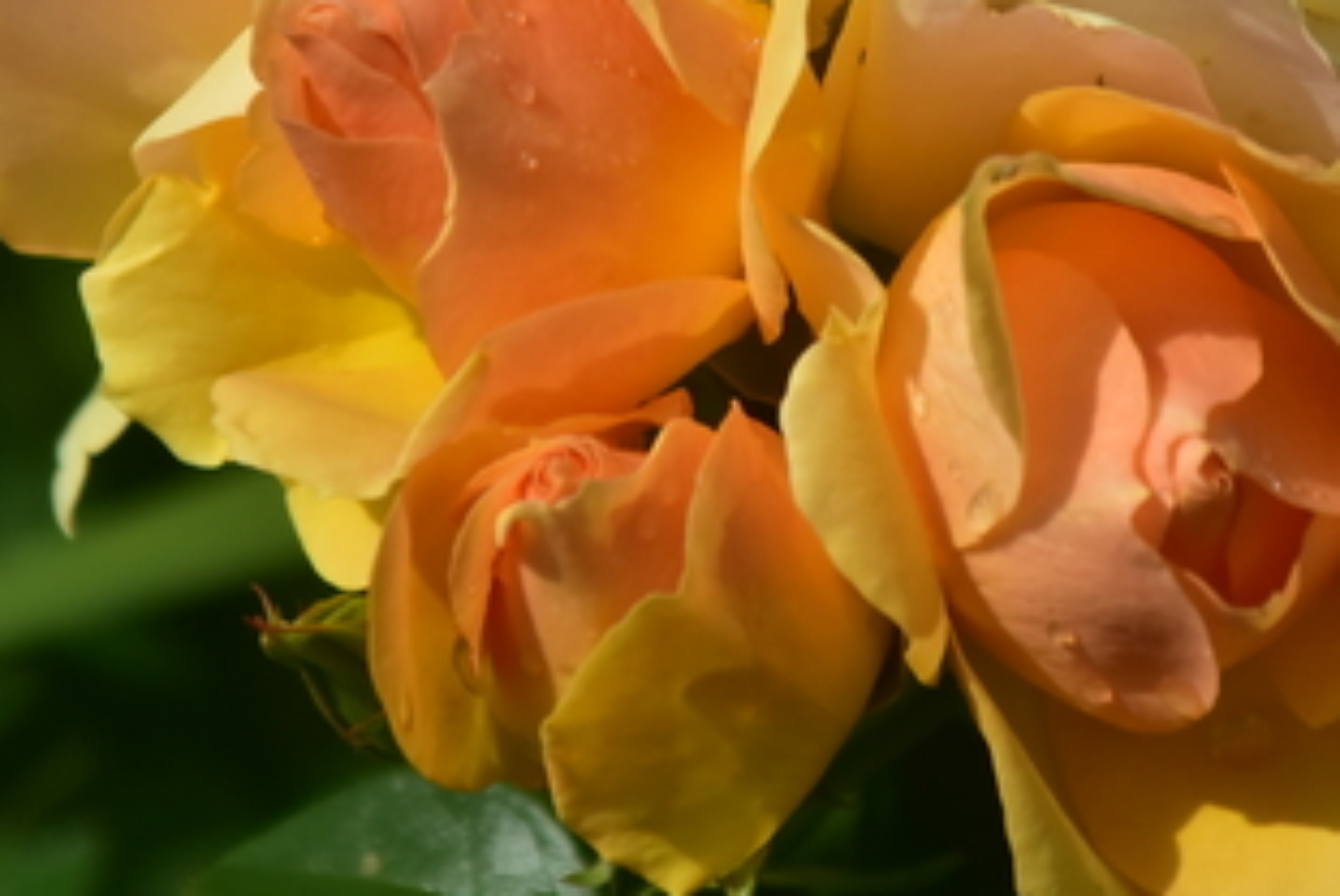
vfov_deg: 2.2
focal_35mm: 636
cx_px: 788
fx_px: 23695
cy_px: 187
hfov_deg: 3.2
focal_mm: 220
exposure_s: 1/8000
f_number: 6.3
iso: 800
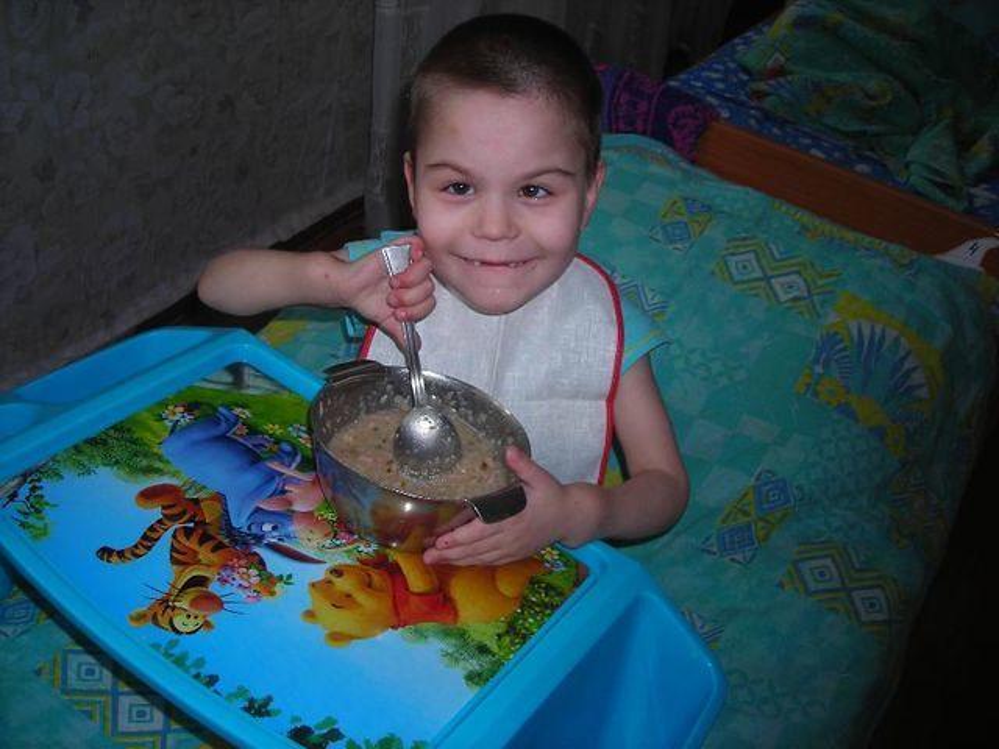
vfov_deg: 37.7
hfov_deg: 49.0
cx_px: 500
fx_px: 1097
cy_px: 374
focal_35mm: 38
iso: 50
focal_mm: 6.3
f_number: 3.2
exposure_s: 1/60.1
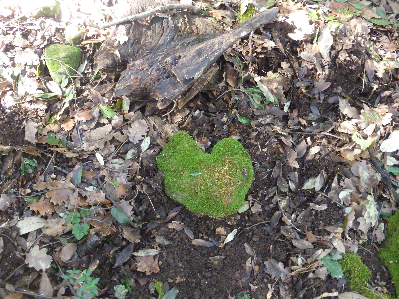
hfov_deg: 41.2
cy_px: 150
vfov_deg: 31.5
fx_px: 530
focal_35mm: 46
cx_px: 200
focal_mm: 7.9
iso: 800
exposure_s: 1/20
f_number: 4.1
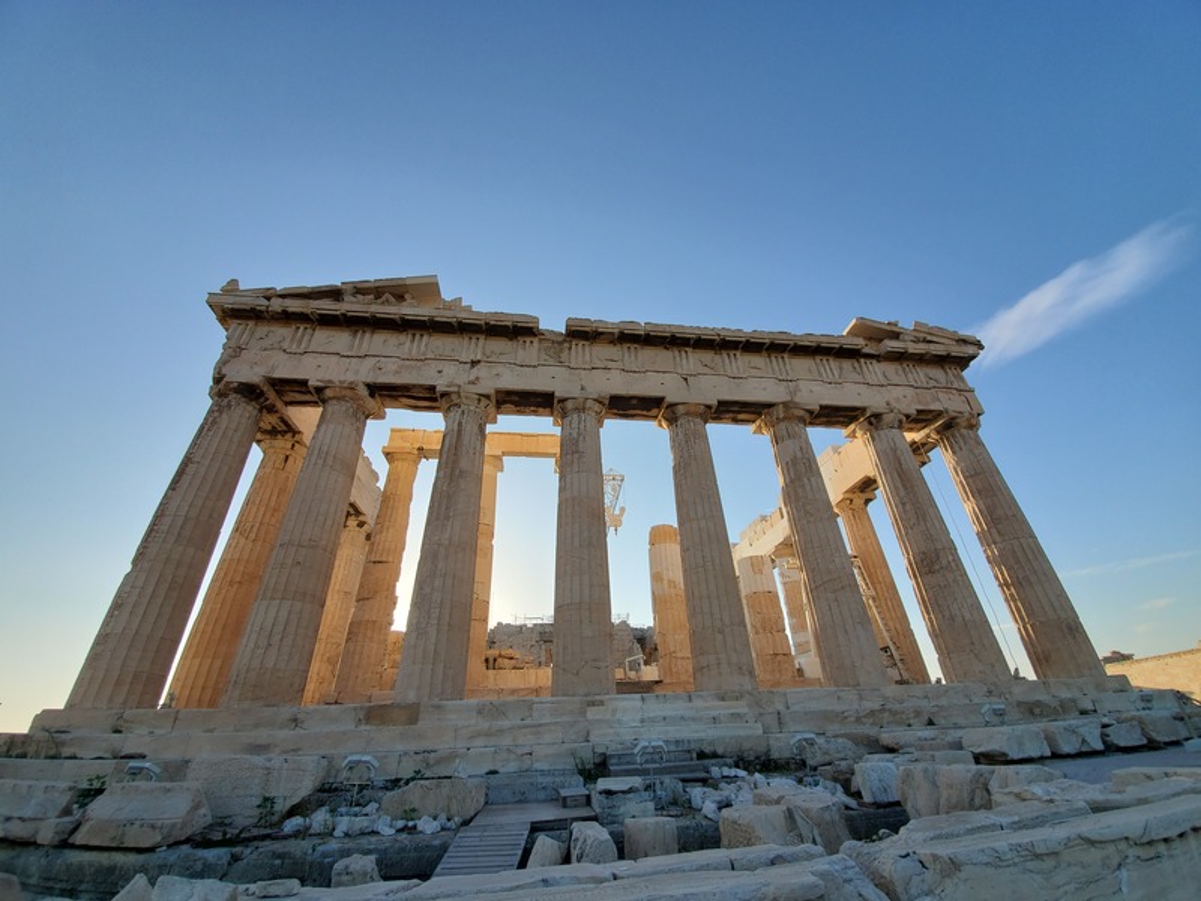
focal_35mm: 13
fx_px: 451
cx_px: 600
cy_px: 450
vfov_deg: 89.9
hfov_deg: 106.2
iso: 50
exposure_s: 1/882
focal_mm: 1.8
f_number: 2.2
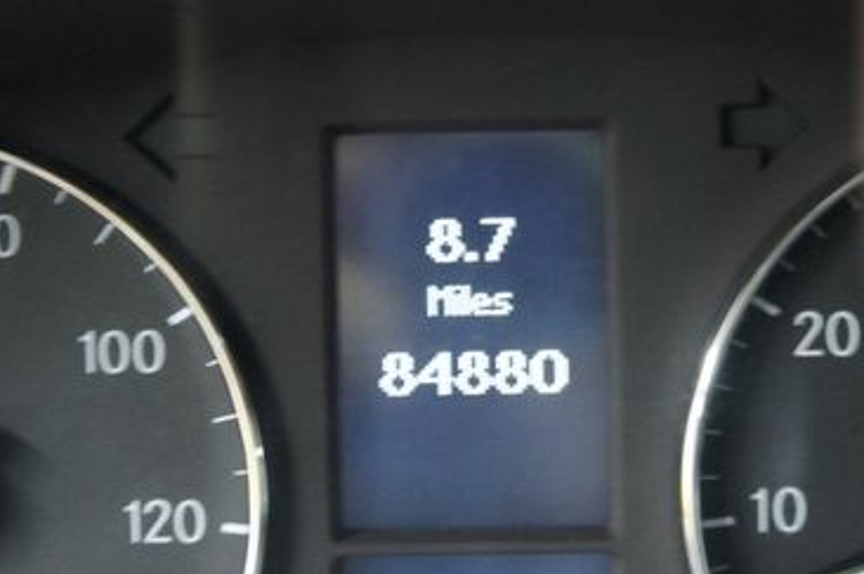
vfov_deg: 21.5
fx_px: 1510
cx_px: 508
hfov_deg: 31.9
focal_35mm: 63
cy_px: 267
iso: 1600
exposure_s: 1/10
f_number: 4
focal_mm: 24
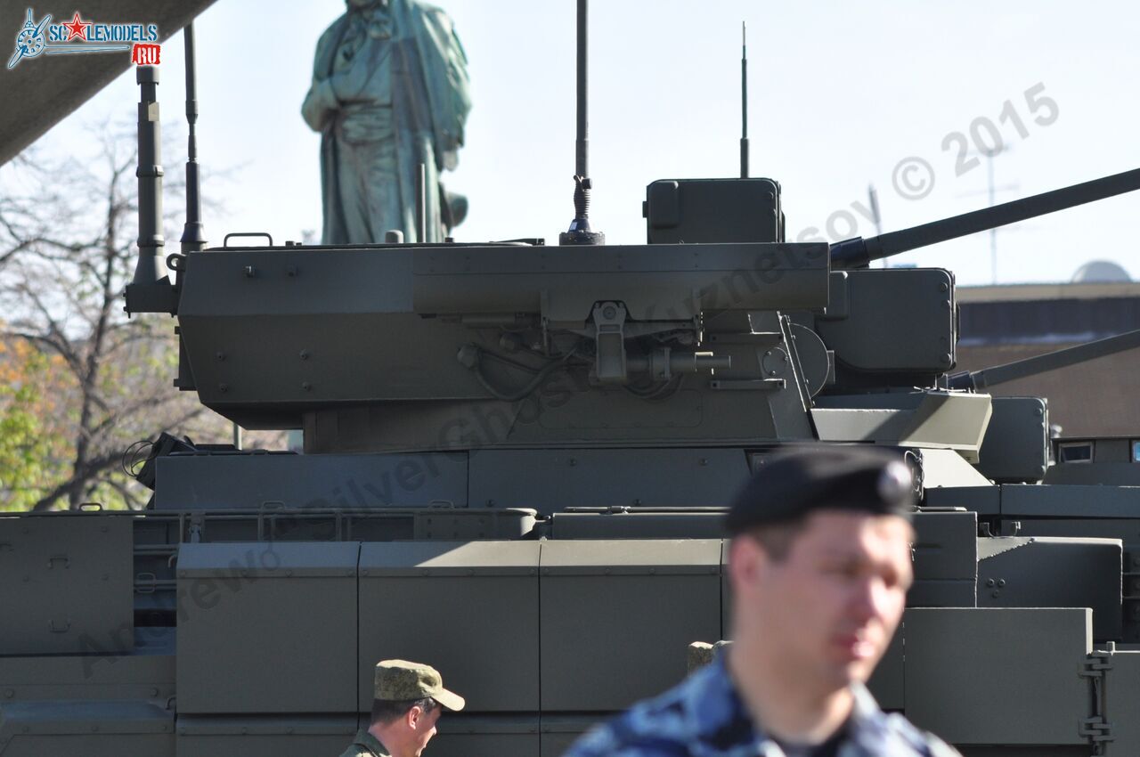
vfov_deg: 4.8
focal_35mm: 285
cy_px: 378
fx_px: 9013
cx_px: 570
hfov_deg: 7.2
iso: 400
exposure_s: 1/400
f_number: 8
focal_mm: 190
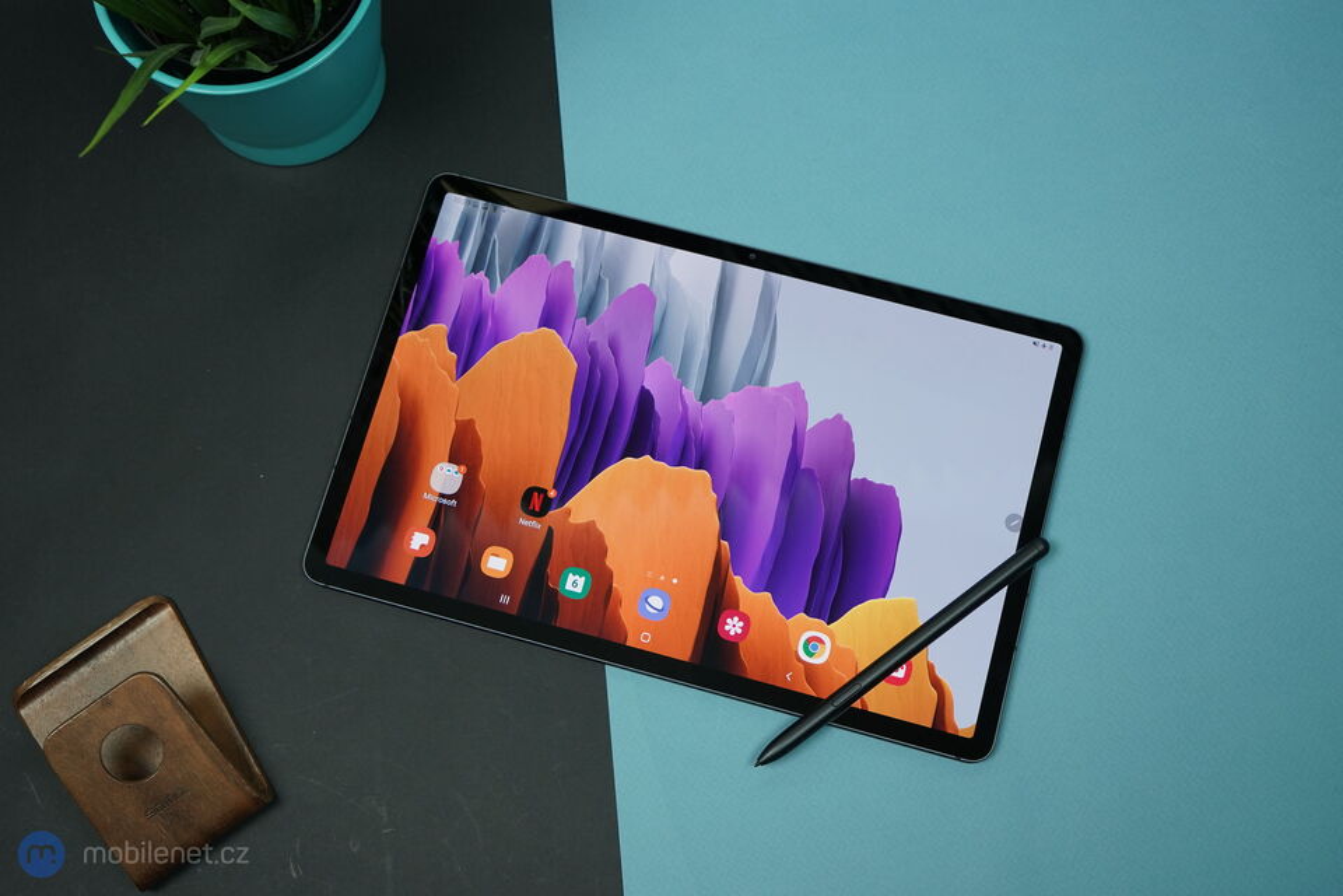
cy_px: 448
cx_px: 672
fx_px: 1679
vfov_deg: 29.9
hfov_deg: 43.6
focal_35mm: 45
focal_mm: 45
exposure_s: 1/160
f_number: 7.1
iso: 1250
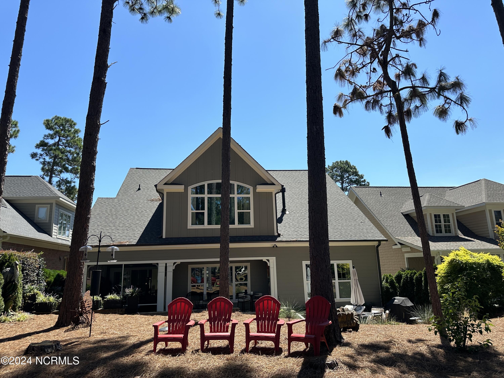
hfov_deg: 71.6
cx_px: 252
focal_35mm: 24
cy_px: 189
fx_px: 349
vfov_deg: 56.8
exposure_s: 1/3472
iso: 80
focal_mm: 6.86
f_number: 1.78
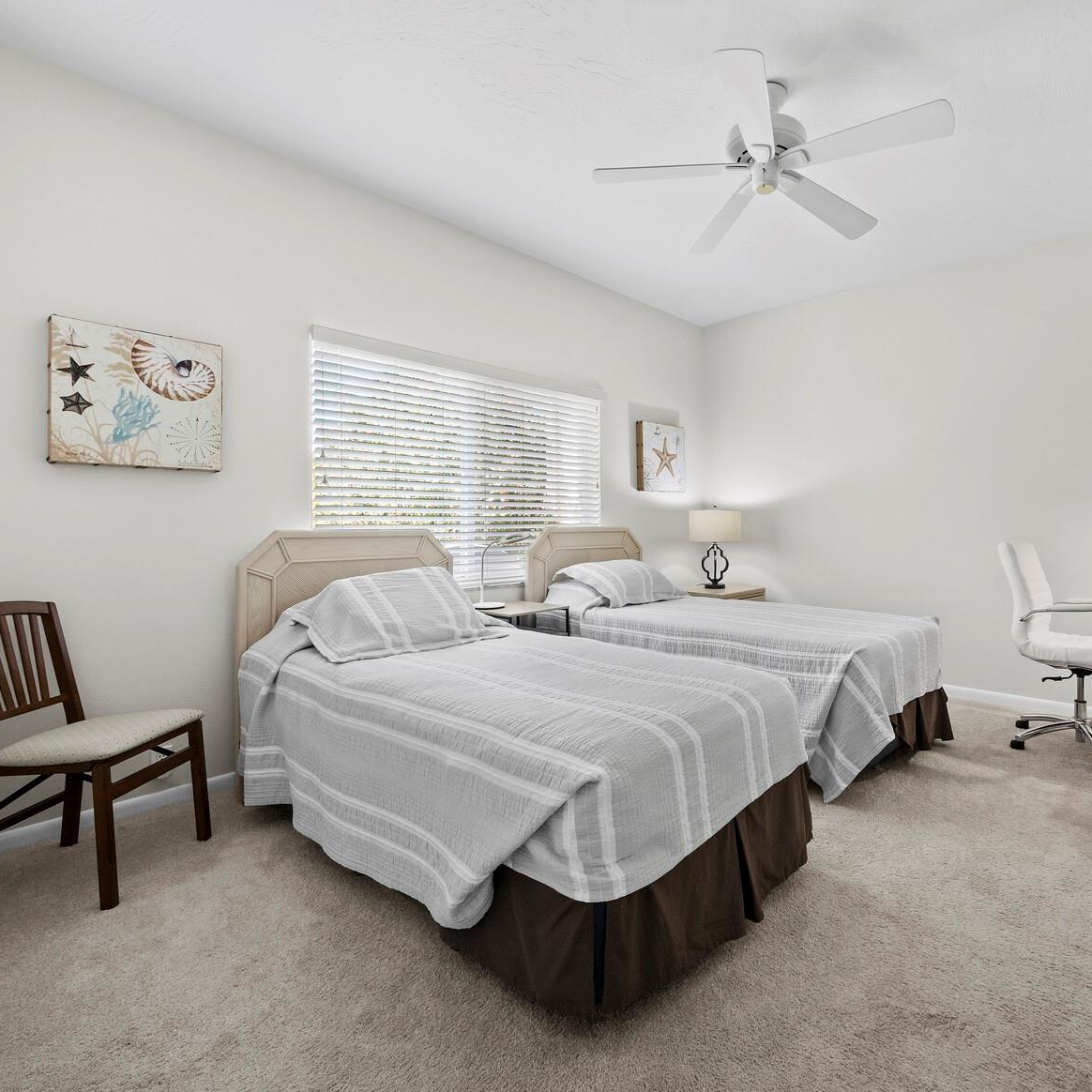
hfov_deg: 83.1
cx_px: 649
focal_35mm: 17
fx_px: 607
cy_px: 531
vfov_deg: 83.9
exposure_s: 1/3
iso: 500
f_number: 10
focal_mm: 7
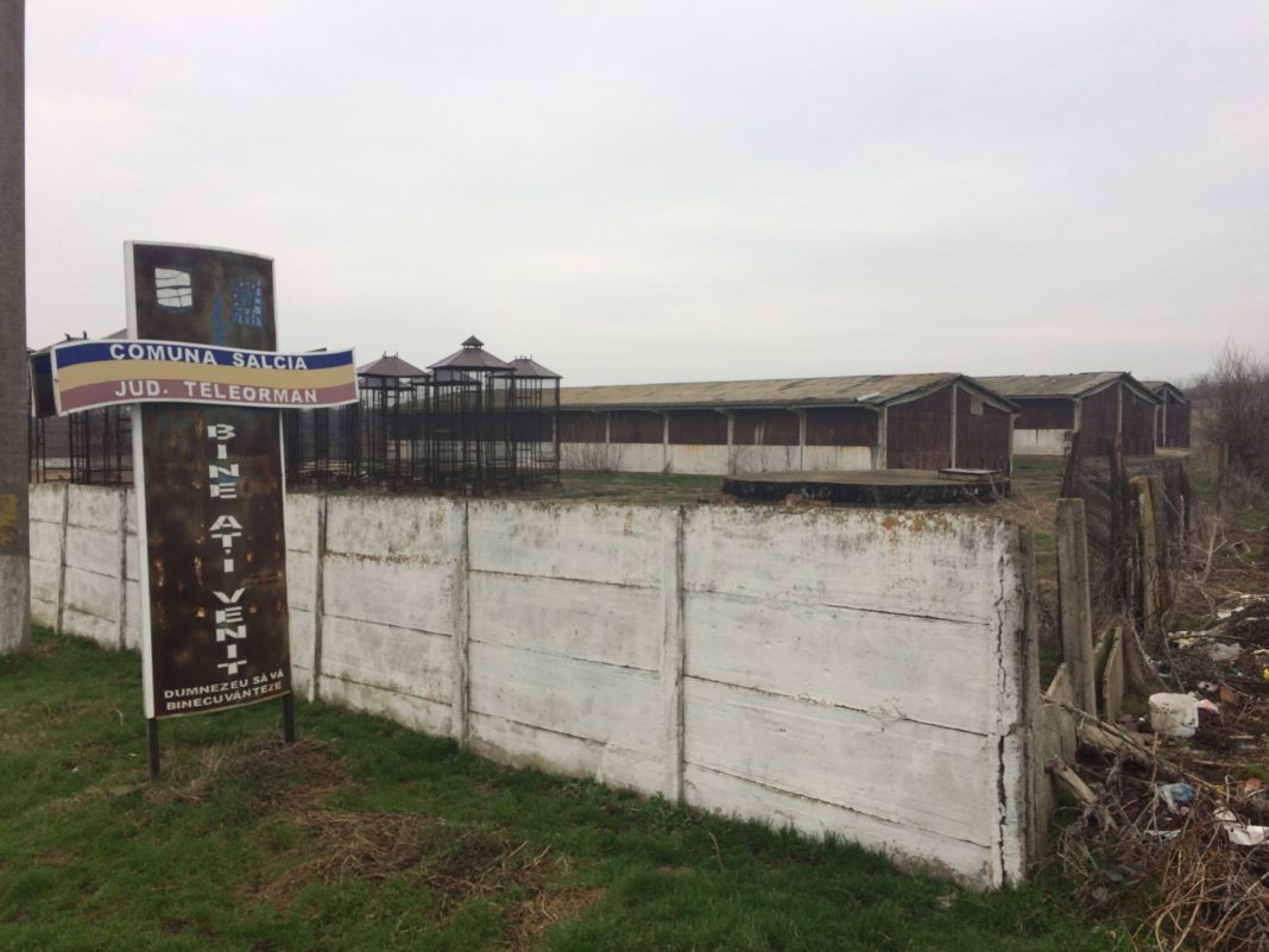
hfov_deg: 61.7
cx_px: 634
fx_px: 1063
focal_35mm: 29
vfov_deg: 48.2
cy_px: 476
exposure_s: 1/311
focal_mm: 4.15
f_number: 2.2
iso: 32
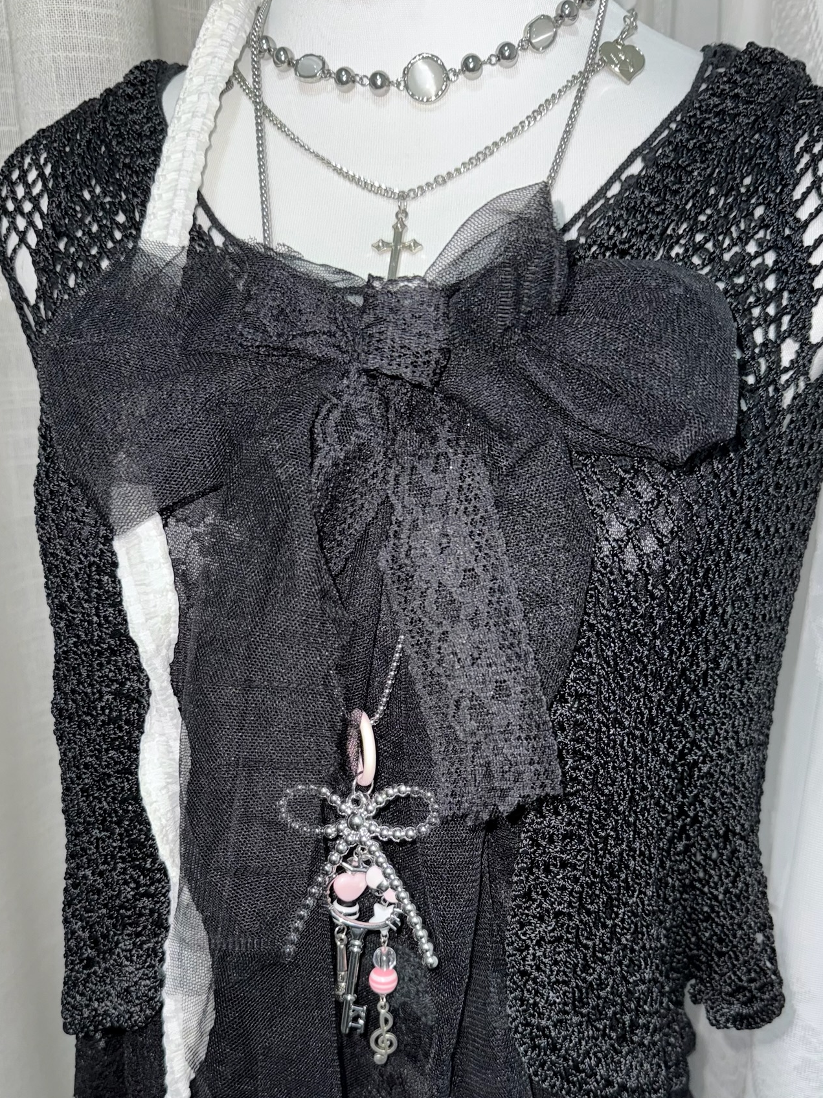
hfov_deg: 48.2
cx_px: 442
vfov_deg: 61.4
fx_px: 919
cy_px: 630
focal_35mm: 29
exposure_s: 1/24
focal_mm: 6.76
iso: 80
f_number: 1.78
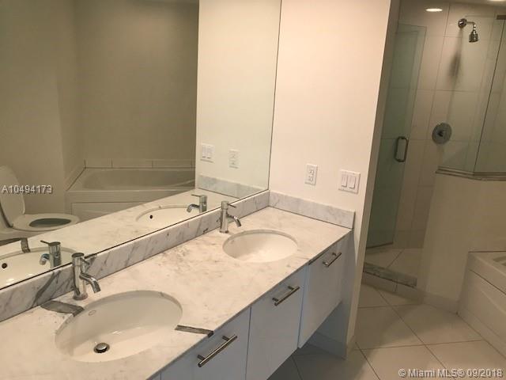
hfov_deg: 63.4
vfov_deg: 49.7
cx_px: 253
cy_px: 190
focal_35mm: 28
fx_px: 409
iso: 40
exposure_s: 1/24
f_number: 1.8
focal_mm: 3.99
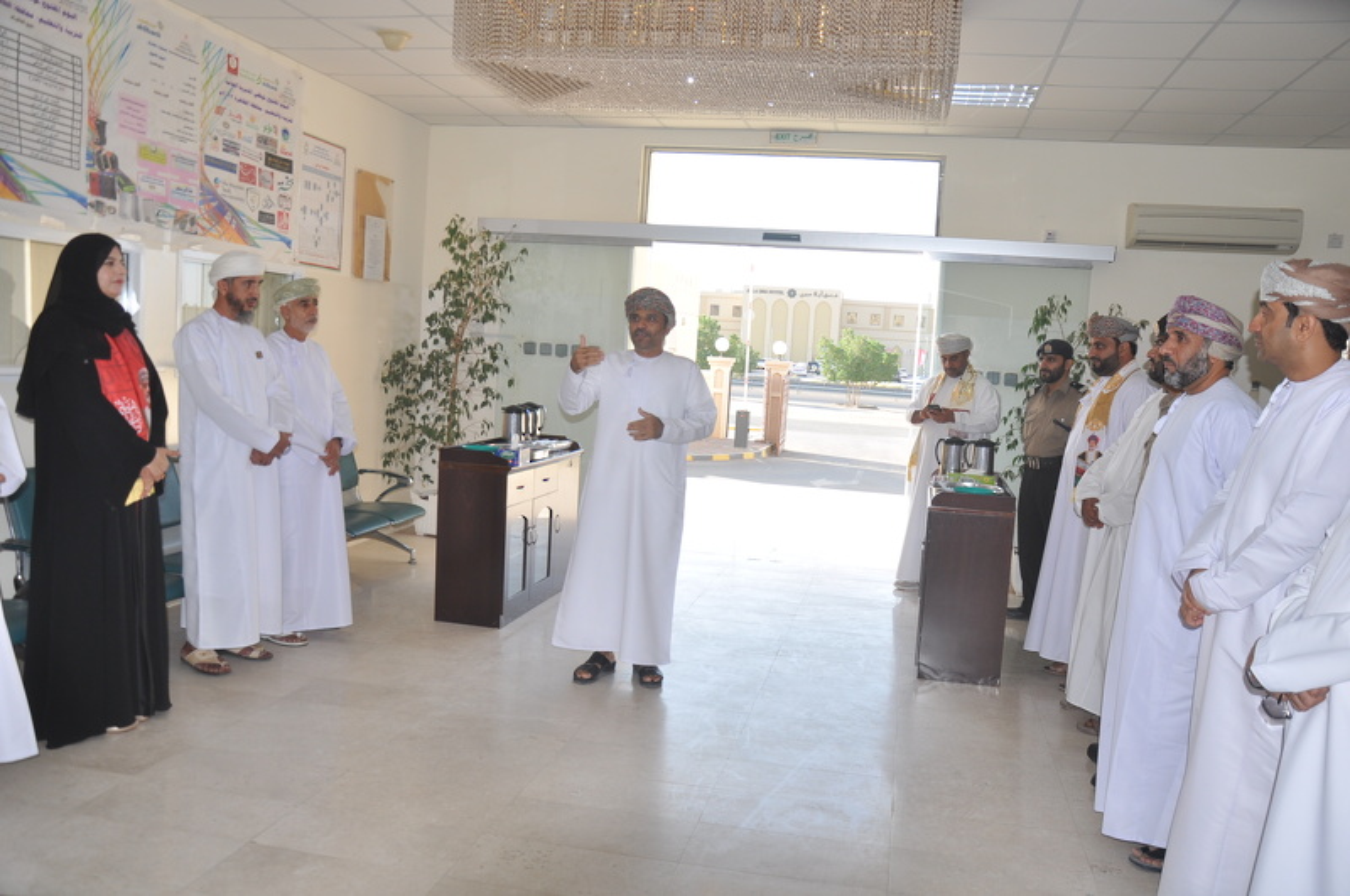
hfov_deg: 59.6
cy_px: 448
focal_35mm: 32
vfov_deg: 41.6
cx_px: 675
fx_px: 1180
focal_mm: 21
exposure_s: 1/200
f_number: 7.1
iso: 200
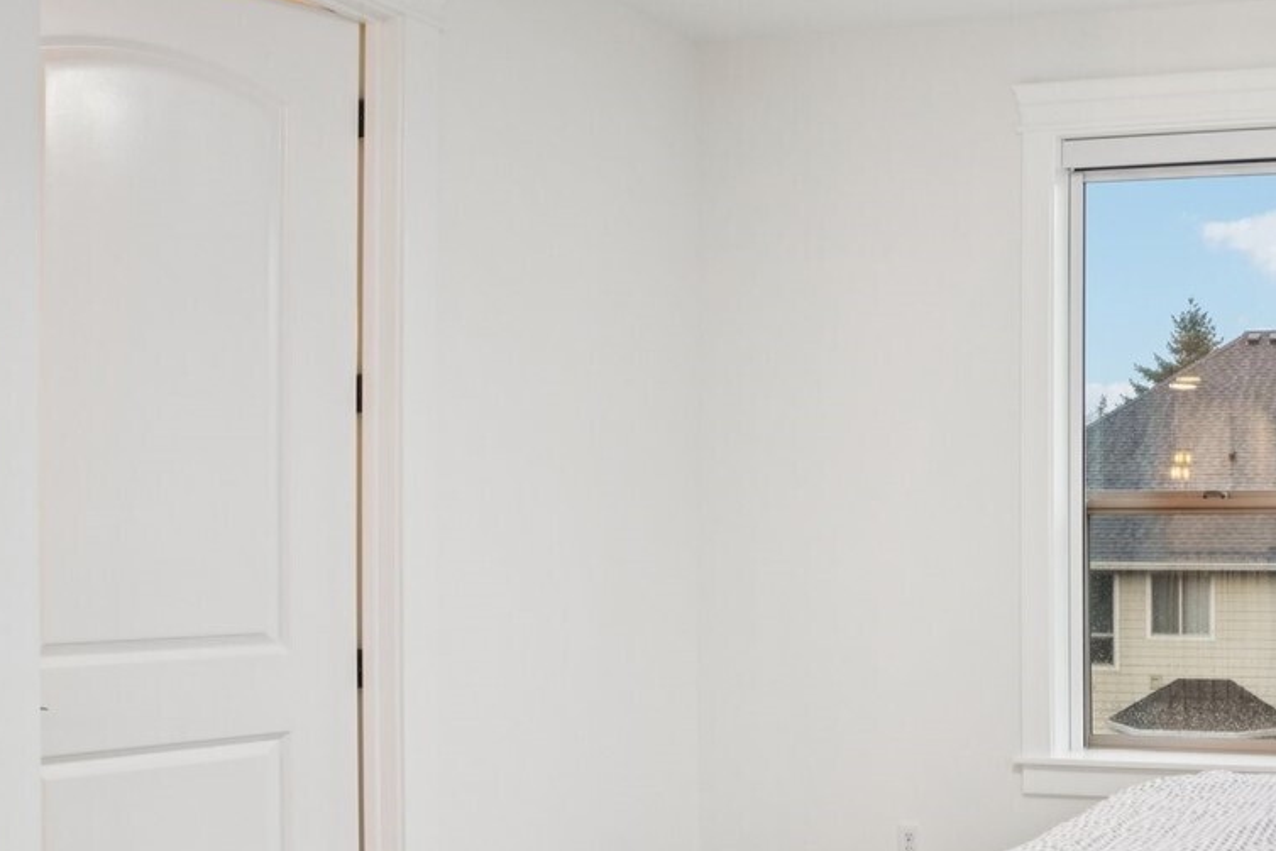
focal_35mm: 36
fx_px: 1276
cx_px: 1387
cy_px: 537
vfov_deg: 36.7
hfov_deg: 42.4
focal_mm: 16
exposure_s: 1/25
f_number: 8
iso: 400
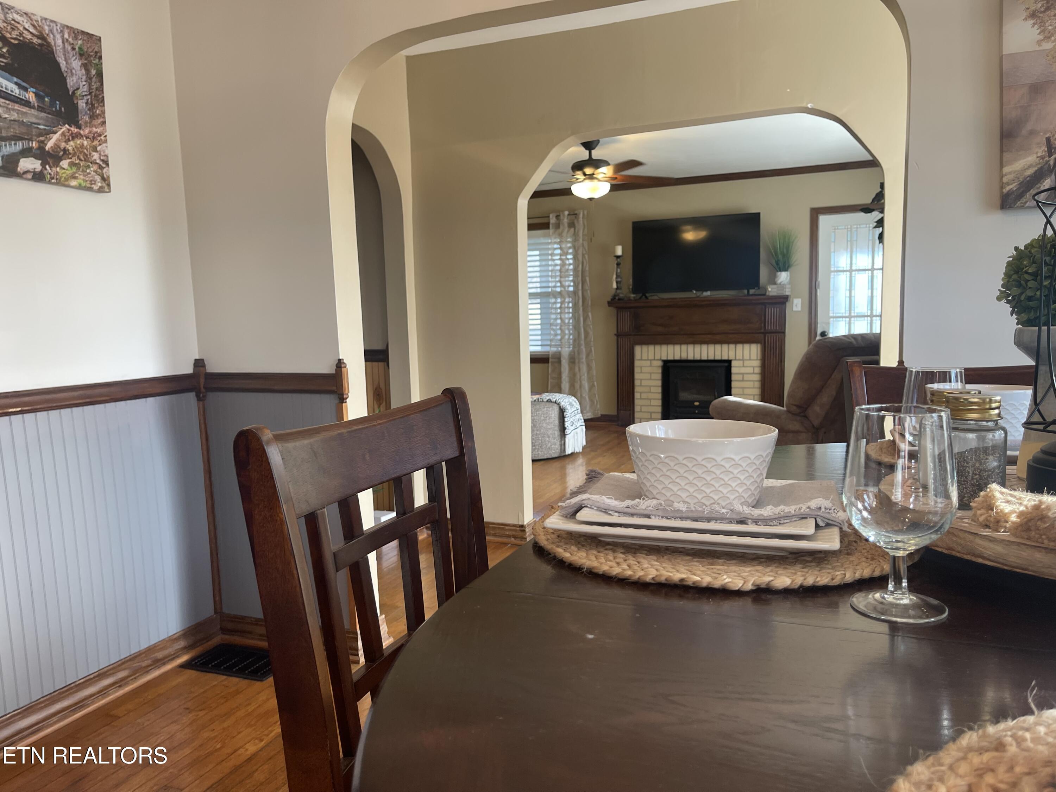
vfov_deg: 54.9
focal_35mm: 25
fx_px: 763
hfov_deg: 69.4
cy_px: 396
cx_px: 528
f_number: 1.6
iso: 125
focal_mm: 5.1
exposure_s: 1/120
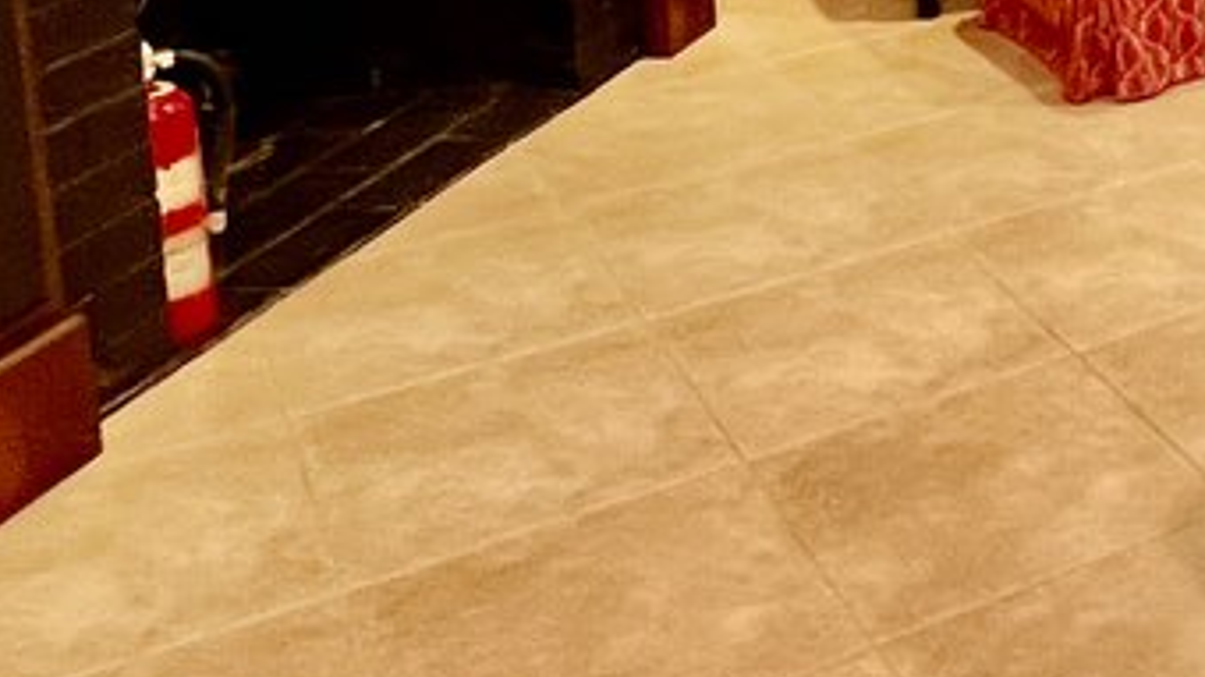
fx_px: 2012
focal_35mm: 63
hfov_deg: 28.8
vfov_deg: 17.0
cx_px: 1455
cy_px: -381
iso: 320
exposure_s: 1/60
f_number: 1.8
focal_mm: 1.57
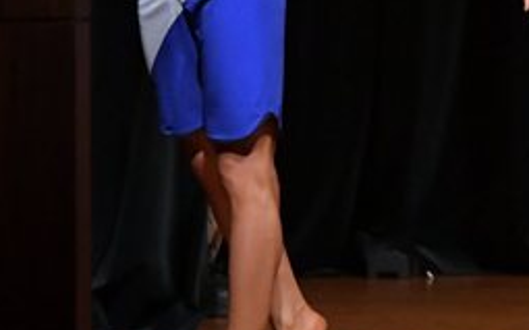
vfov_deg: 1.7
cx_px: 530
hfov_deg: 2.7
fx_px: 11367
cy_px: -4
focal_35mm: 789
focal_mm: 170
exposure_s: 1/400
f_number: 5.6
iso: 5000
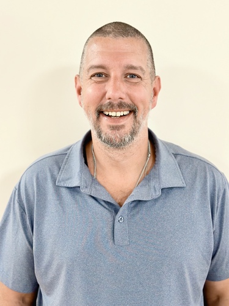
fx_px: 423
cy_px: 153
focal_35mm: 48
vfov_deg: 39.7
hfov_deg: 30.3
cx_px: 114
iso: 320
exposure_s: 1/60
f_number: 1.78
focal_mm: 6.86
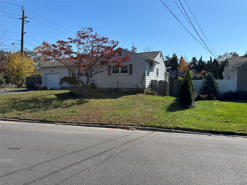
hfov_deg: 67.3
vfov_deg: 53.1
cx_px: 124
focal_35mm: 26
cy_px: 92
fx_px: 186
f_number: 1.6
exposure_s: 1/3205
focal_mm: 5.96
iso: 50
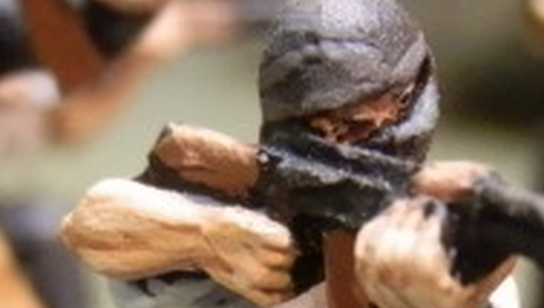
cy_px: 400
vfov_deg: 6.4
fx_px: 2716
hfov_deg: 11.4
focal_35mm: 188
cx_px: 311
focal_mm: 10.99
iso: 800
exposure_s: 1/25
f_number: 3.7
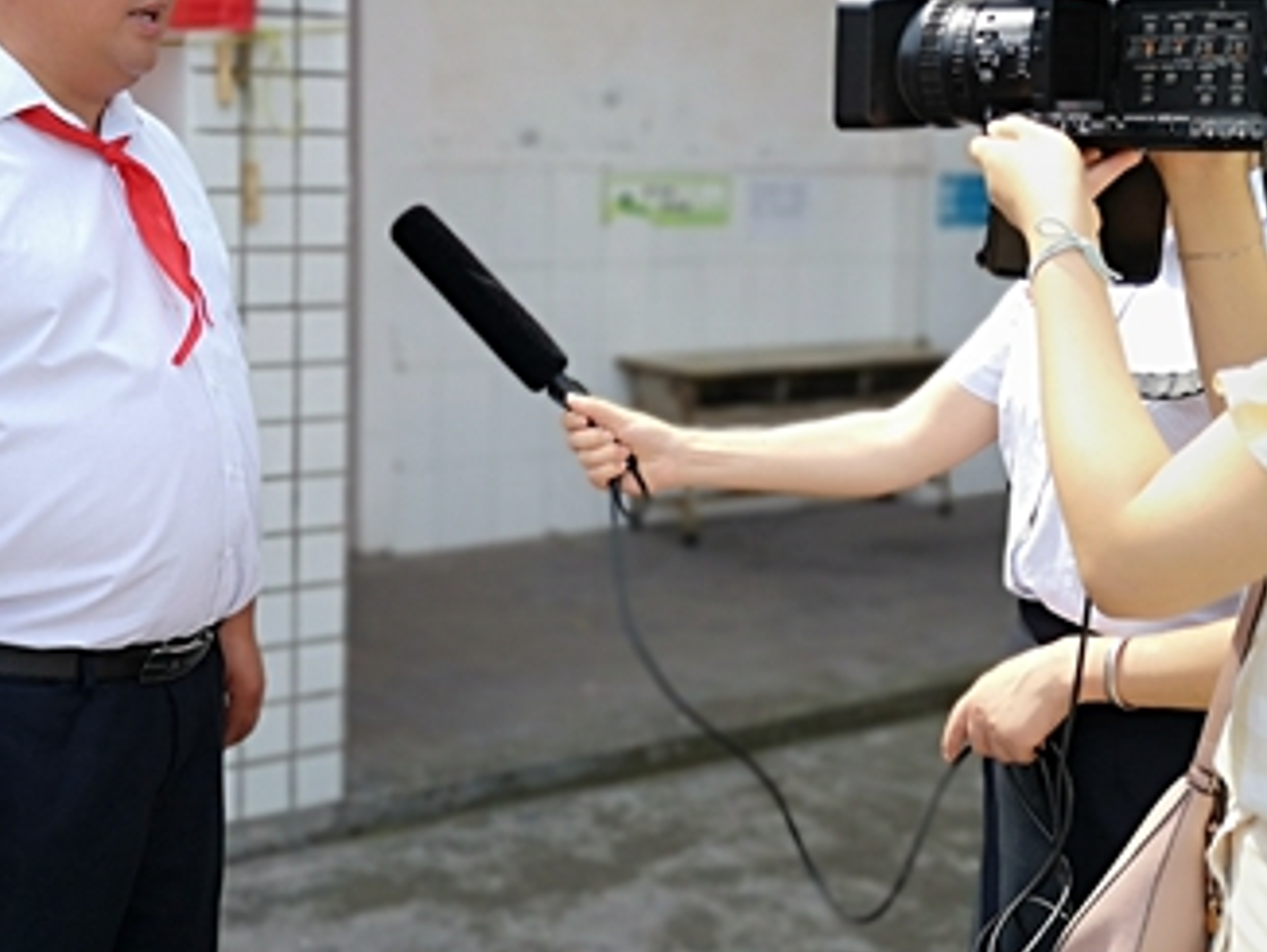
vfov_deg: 27.5
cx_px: 571
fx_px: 1941
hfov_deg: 36.1
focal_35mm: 53
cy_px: 357
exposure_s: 1/803
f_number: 1.8
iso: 50
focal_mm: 3.95
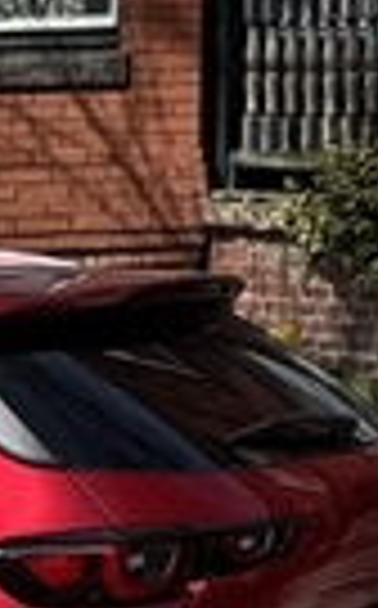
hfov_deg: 5.4
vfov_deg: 10.6
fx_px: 3191
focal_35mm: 193
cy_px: -185
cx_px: 1832
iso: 80
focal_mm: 6.76
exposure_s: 1/2710
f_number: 1.78
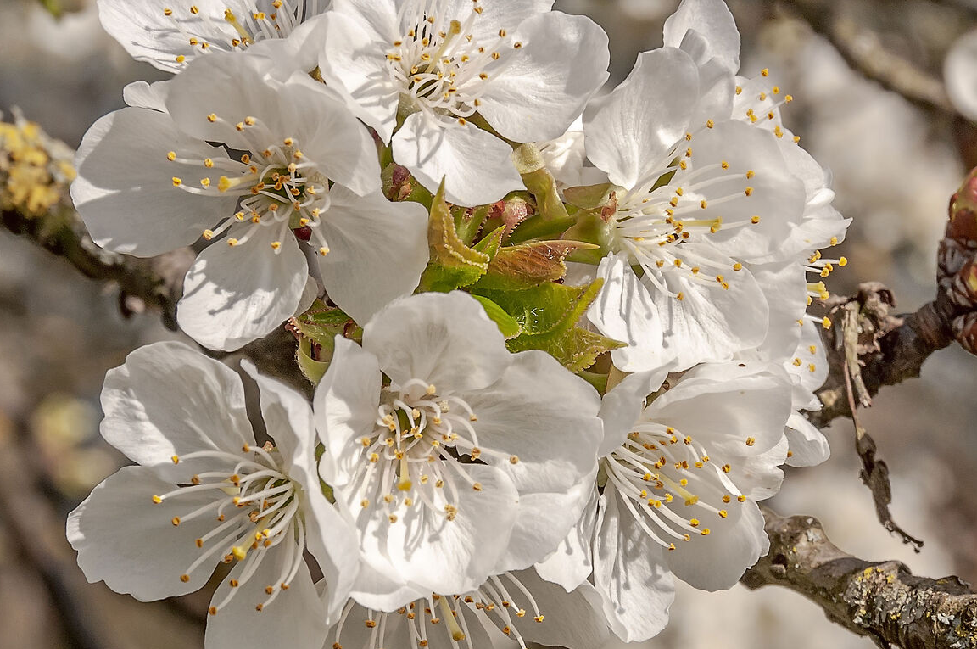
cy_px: 268
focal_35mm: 175
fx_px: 4743
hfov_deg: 11.8
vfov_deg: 7.8
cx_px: 532
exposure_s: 1/320
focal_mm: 56
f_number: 13
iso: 200
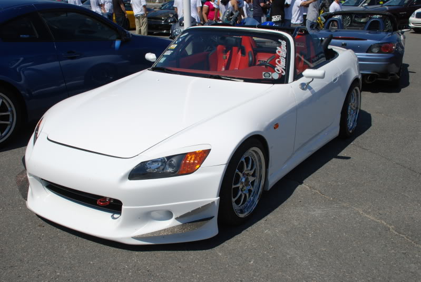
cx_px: 210
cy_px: 141
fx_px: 457
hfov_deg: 49.5
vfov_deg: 34.3
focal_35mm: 39
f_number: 9
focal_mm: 26
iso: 100
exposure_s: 1/320
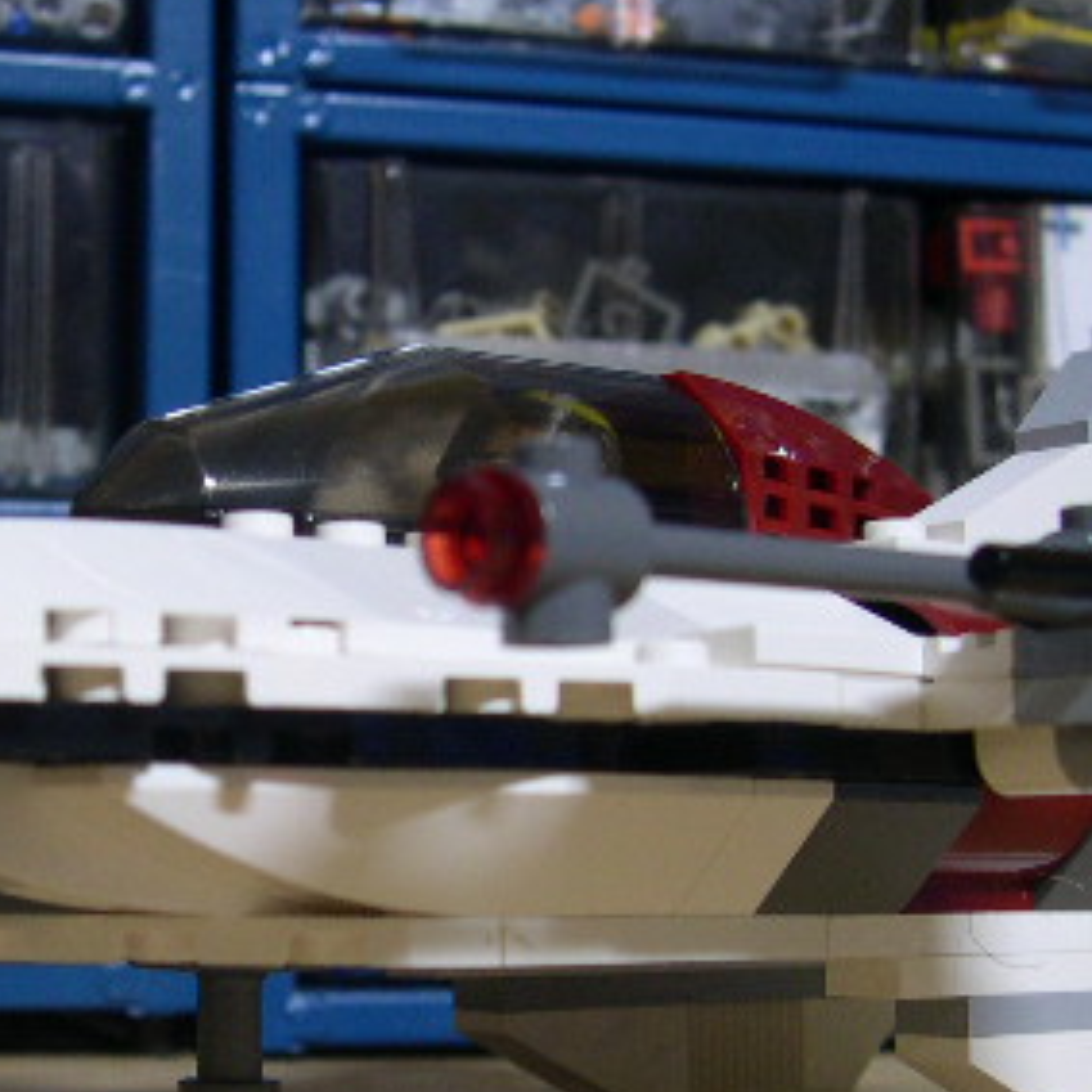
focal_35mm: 76
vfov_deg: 22.6
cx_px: 232
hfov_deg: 22.5
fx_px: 2712
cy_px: 776
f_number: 2.8
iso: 167
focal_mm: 8
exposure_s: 1/4.7
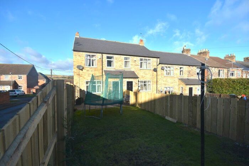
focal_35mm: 15
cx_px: 124
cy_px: 83
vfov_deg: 77.4
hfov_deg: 100.4
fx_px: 104
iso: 200
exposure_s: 1/320
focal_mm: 10
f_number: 9
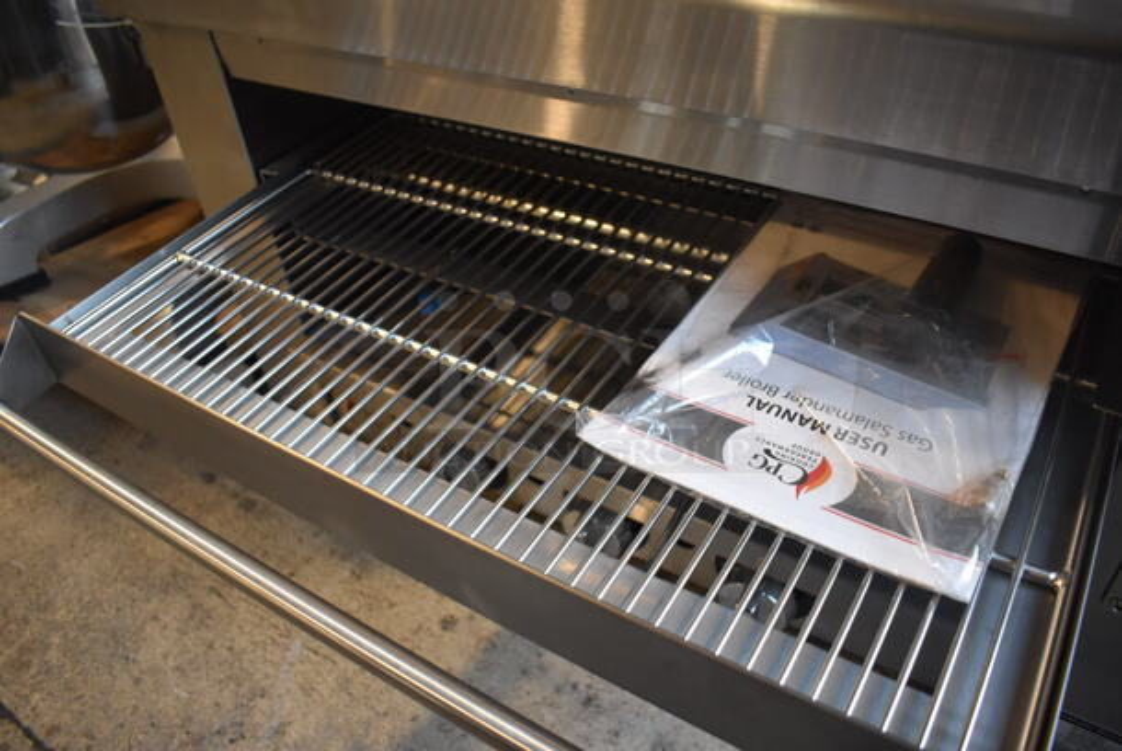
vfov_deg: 48.0
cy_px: 376
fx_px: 842
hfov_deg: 67.3
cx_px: 561
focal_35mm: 27
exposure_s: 1/125
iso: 1600
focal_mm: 18
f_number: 3.5
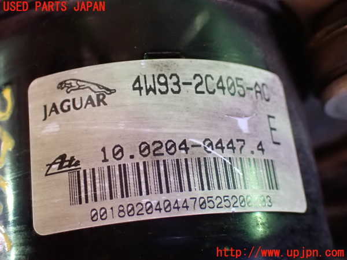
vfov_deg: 29.1
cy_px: 130
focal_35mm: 50
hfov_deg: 38.2
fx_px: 501
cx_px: 174
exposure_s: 1/20
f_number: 3.2
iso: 1600
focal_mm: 9.01
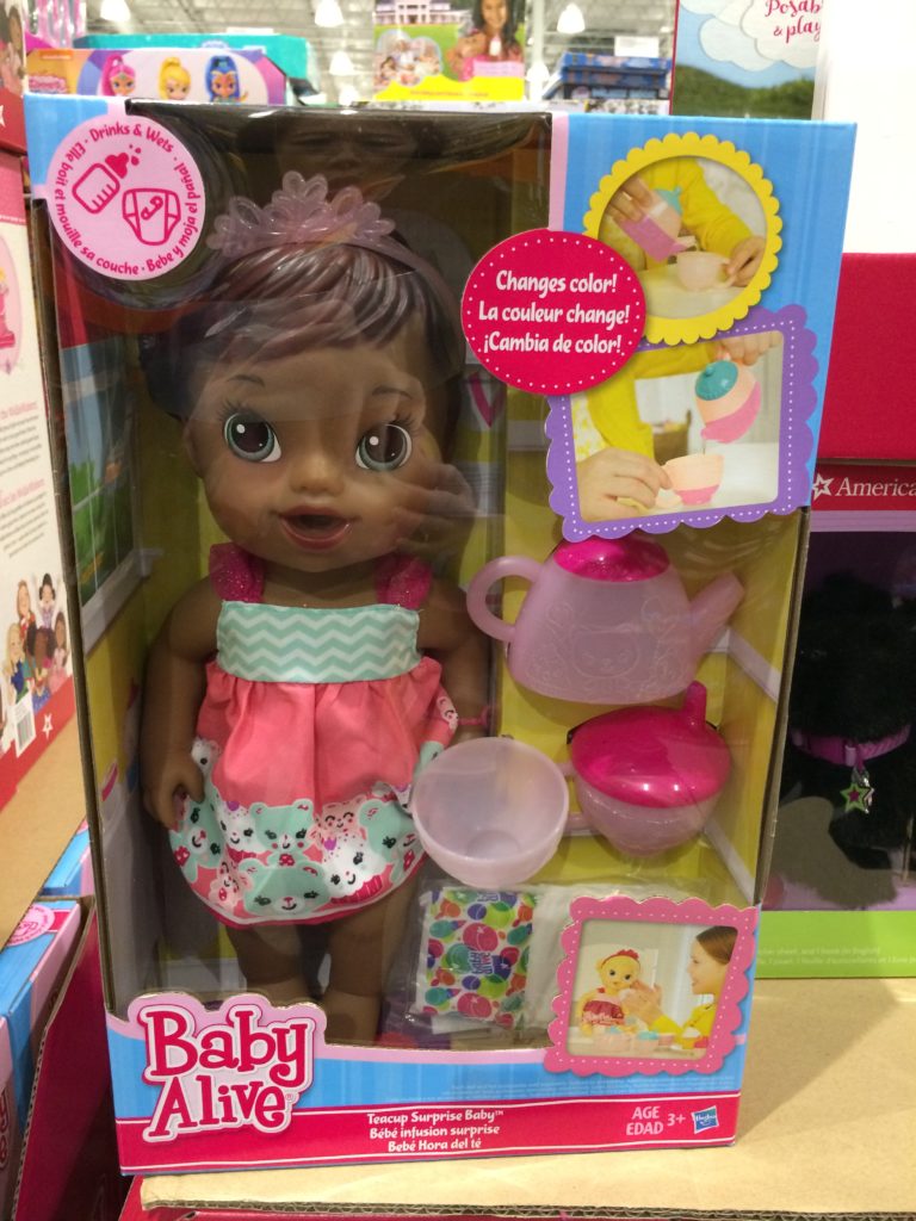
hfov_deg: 48.2
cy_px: 610
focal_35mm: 29
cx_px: 458
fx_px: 1023
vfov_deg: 61.7
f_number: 2.2
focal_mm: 4.15
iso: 200
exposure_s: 1/30
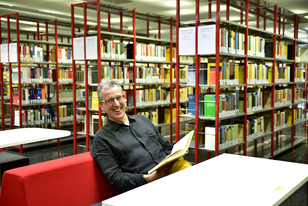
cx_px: 154
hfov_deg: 44.5
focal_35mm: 44
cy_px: 103
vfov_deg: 30.5
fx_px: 376
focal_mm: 44
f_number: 2.8
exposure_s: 1/80
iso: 500
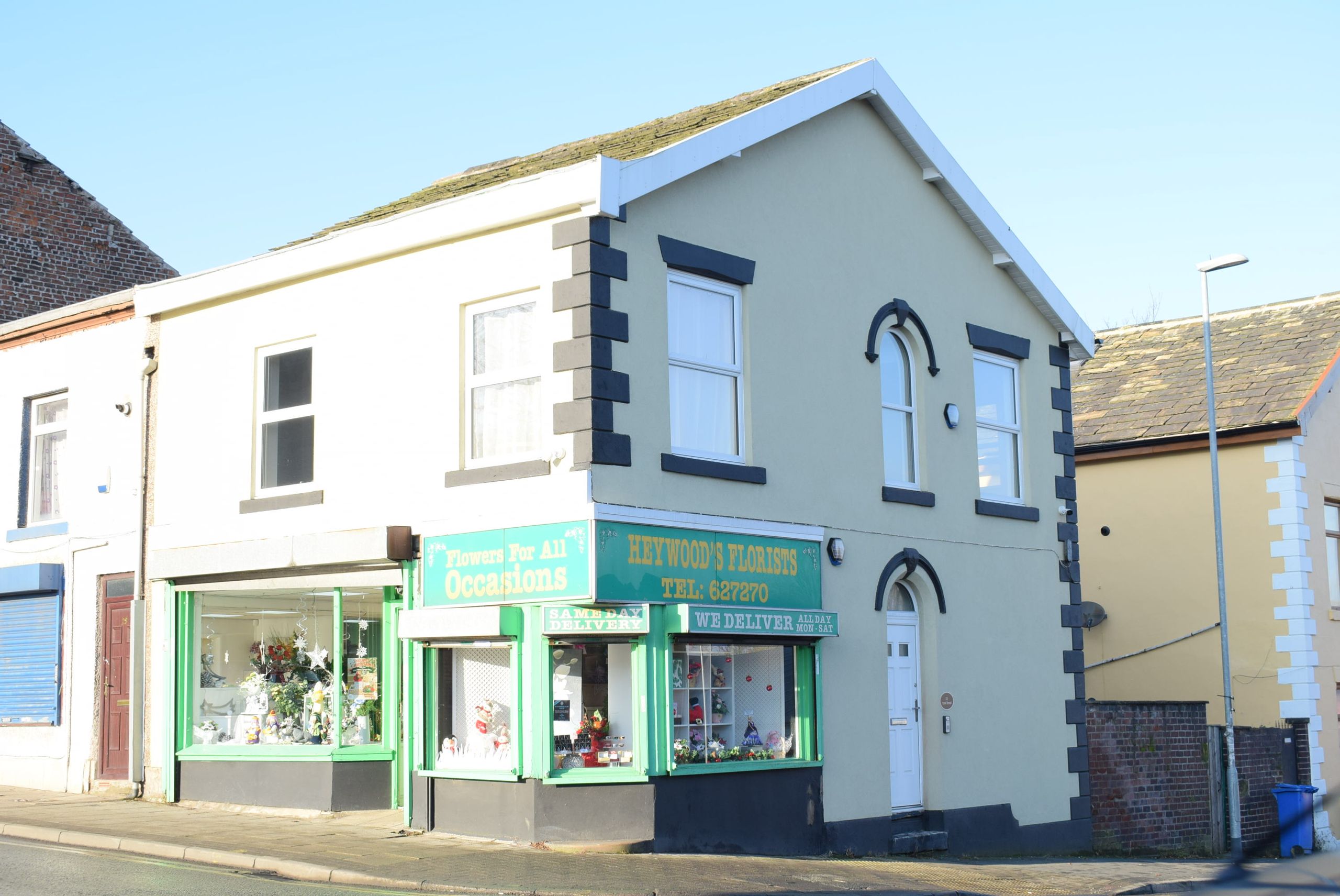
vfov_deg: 28.1
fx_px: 1788
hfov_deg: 41.1
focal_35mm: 48
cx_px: 670
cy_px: 448
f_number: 8
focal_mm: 32
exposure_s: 1/250
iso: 320
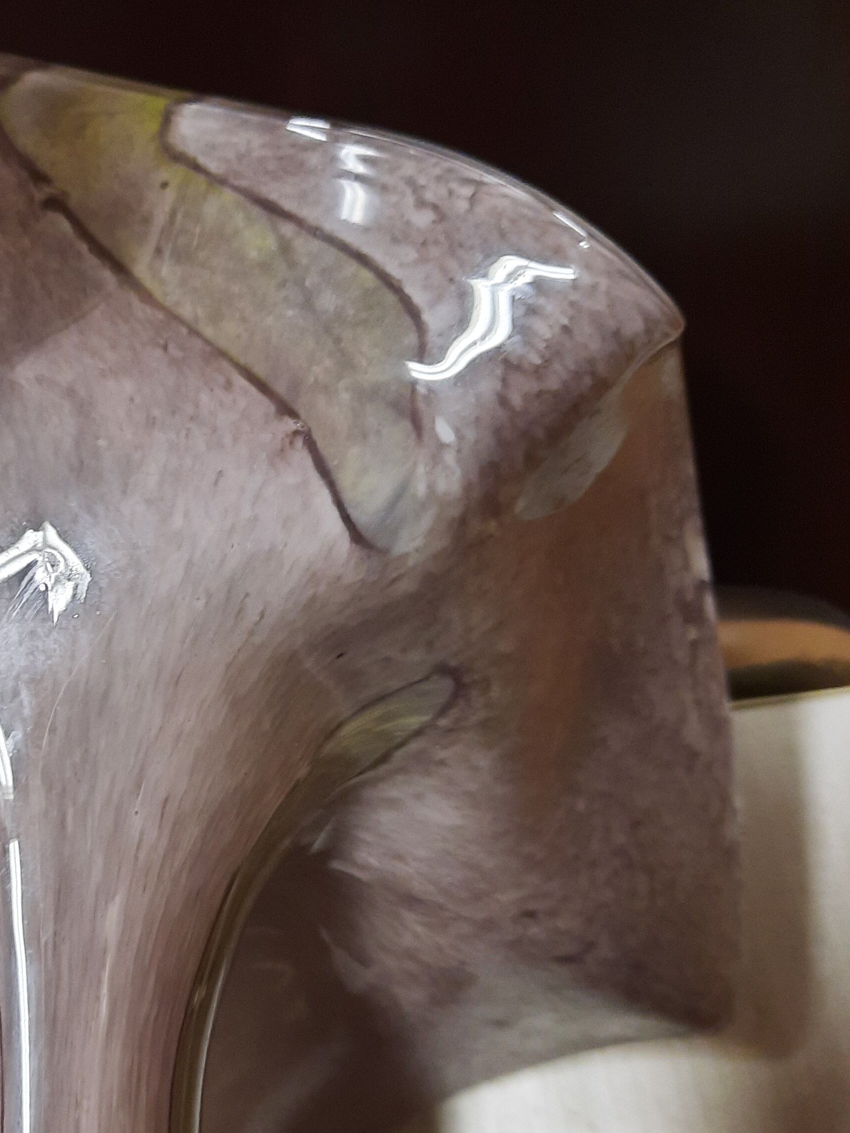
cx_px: 120
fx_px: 1440
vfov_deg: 42.7
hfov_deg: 31.6
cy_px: 689
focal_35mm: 44
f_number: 2
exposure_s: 1/25
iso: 400
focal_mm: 4.6
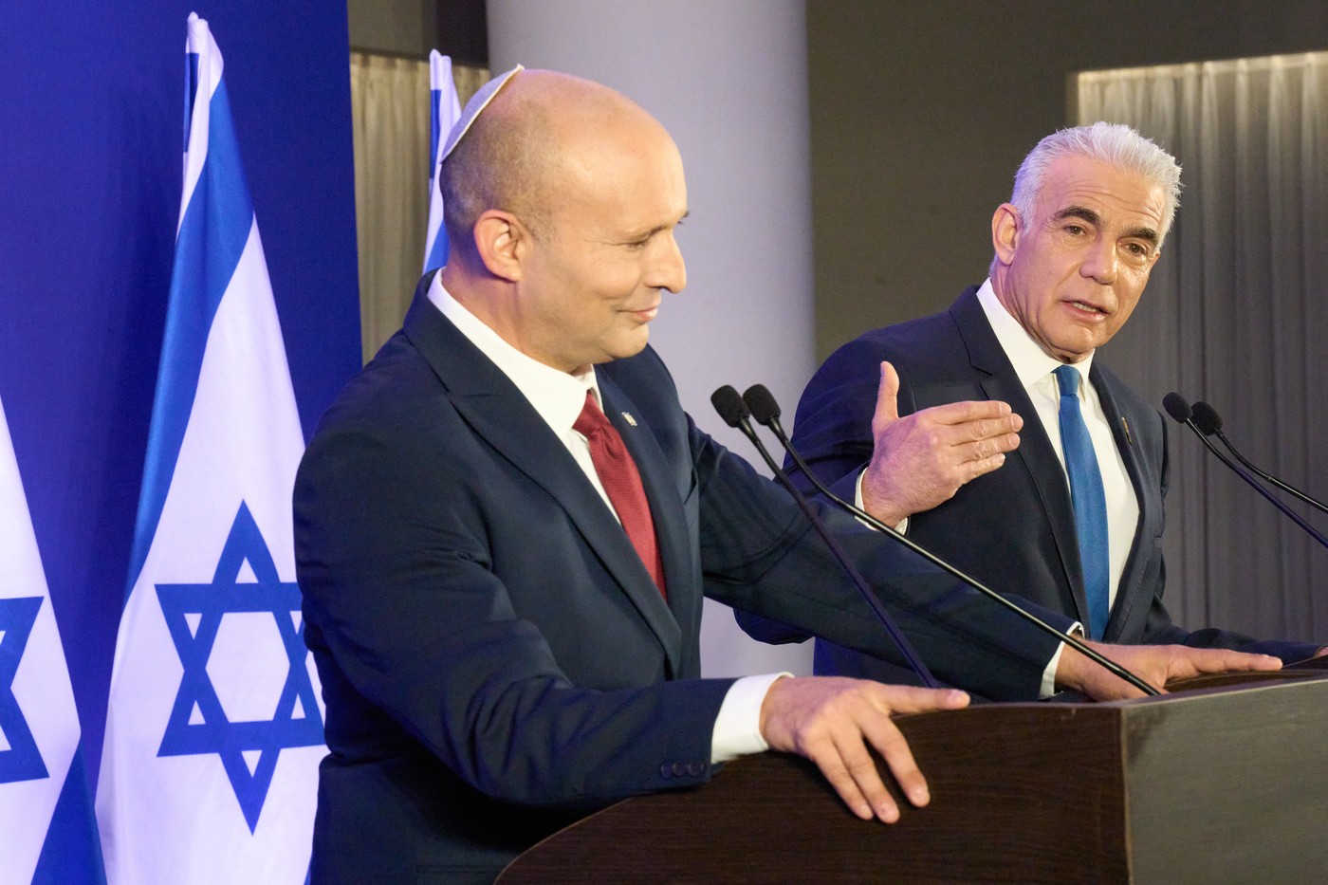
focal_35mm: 127
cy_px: 442
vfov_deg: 10.8
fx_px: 4684
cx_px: 664
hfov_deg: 16.1
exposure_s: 1/500
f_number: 13
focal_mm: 127
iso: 12800
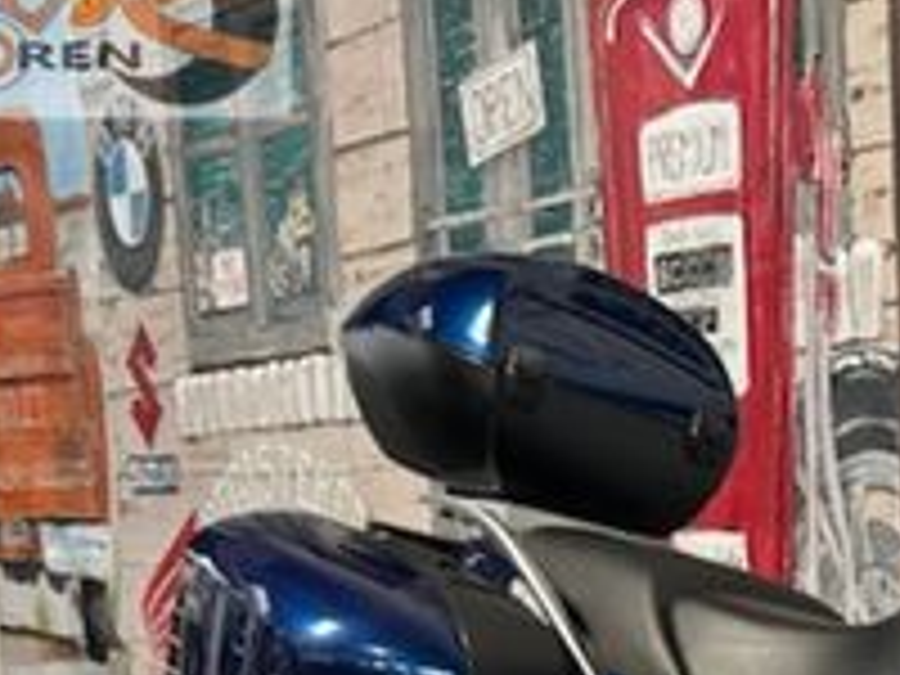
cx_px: 1166
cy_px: 918
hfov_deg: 21.4
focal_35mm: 83
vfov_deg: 16.6
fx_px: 2158
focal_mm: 5.7
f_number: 1.5
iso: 100
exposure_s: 1/50
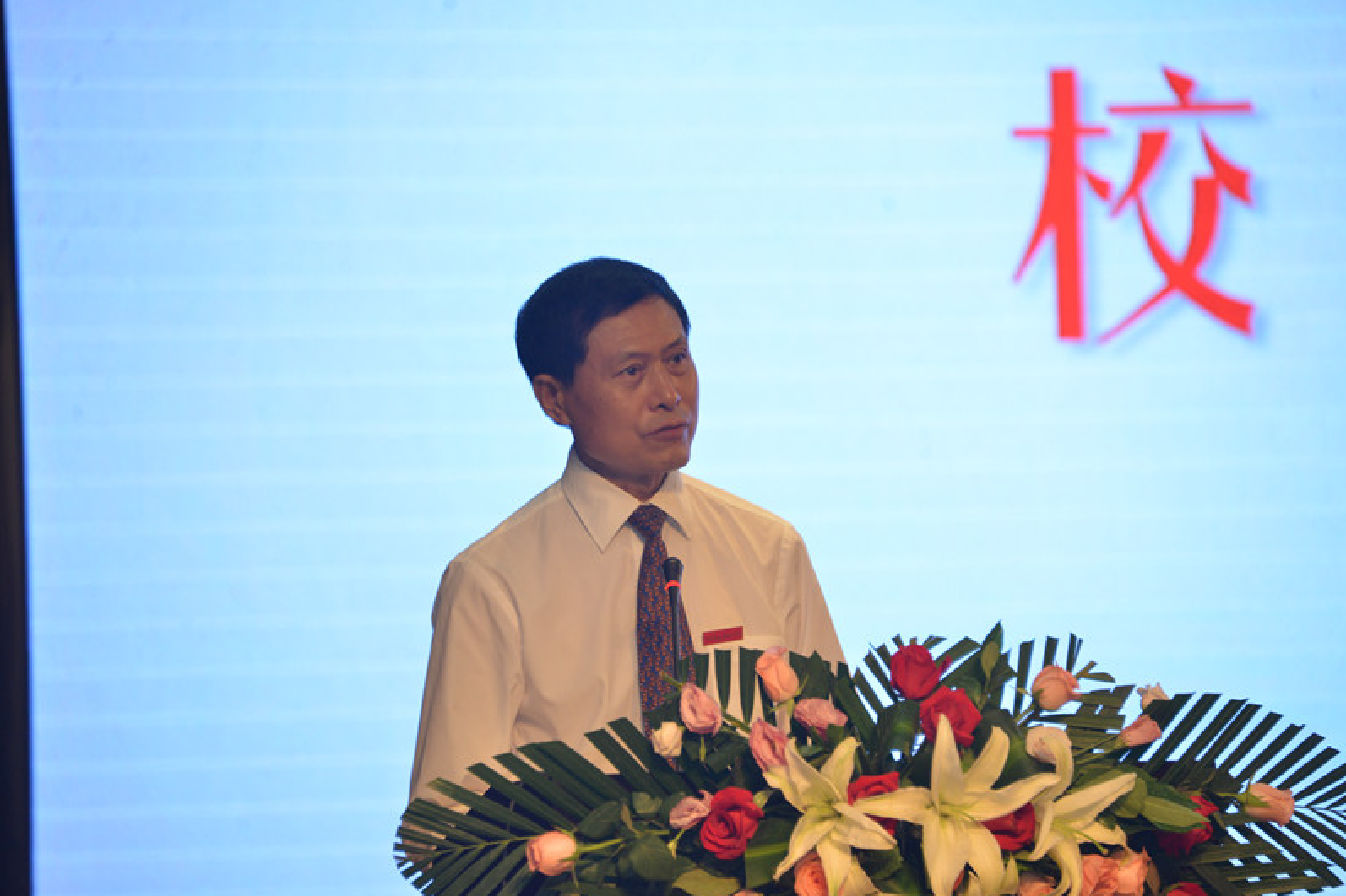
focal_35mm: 251
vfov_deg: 5.5
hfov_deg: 8.2
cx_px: 672
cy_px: 449
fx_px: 9382
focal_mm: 250
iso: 1250
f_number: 5.6
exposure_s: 1/125
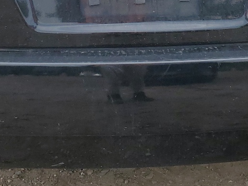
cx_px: 132
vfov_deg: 17.6
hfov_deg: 24.4
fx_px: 573
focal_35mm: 80
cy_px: -35
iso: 50
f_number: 1.5
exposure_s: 1/833
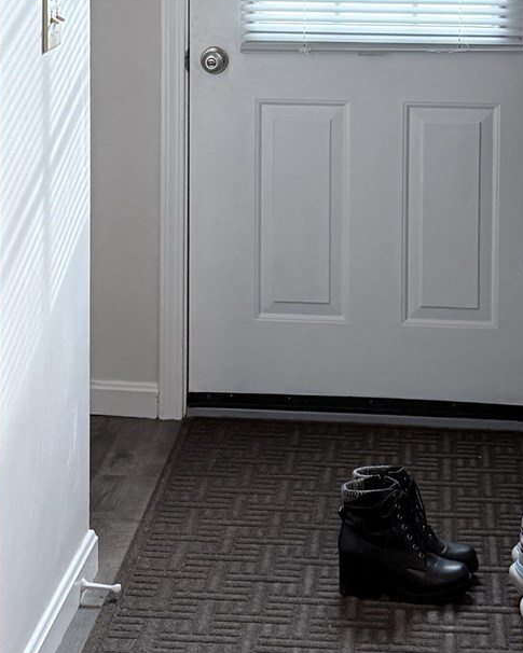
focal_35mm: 89
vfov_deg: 20.8
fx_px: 1722
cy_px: 1
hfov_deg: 17.3
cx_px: 250
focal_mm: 6.76
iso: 250
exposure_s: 1/120
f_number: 1.78
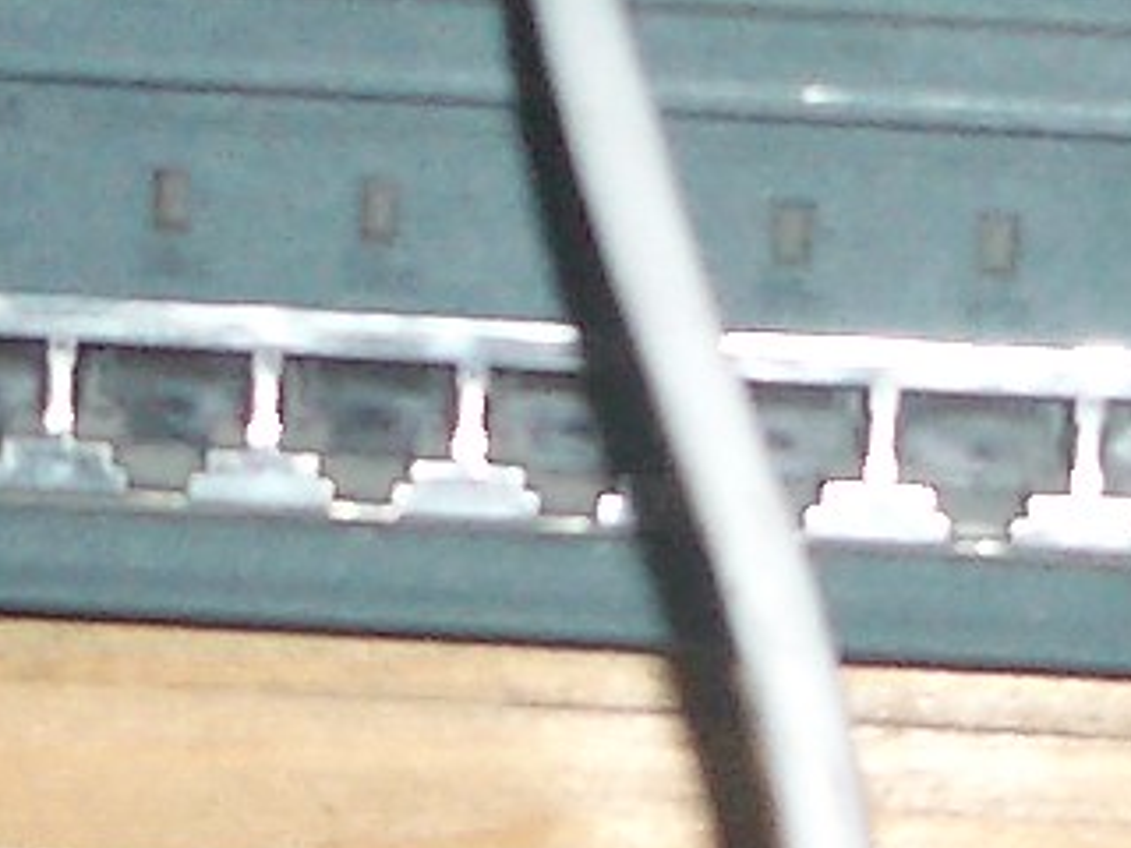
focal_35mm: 252
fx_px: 8234
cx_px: 587
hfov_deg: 7.9
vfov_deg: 5.9
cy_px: 95
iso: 100
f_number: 2.6
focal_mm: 5.8
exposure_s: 1/60
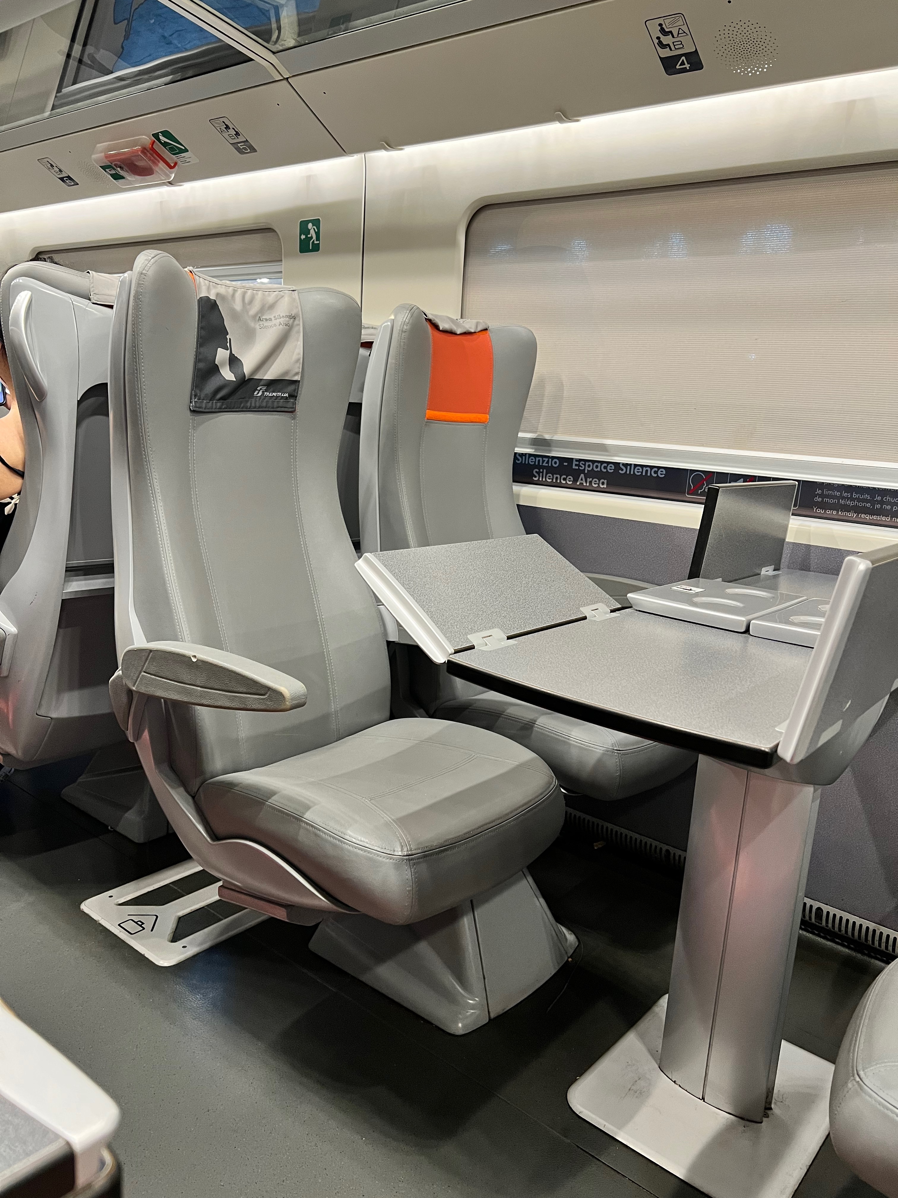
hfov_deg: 53.1
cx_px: 449
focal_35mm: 26
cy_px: 599
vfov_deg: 67.3
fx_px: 899
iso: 200
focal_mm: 5.7
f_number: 1.5
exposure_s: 1/55
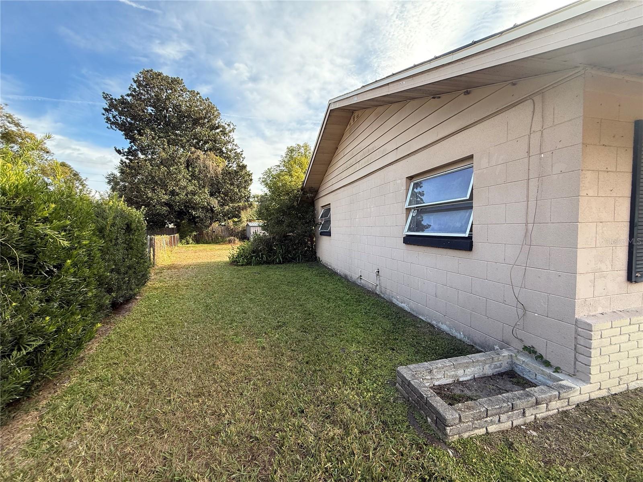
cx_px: 322
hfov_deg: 102.1
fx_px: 260
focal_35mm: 14
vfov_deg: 85.7
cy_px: 241
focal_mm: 2.22
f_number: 2.2
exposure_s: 1/331
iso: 64
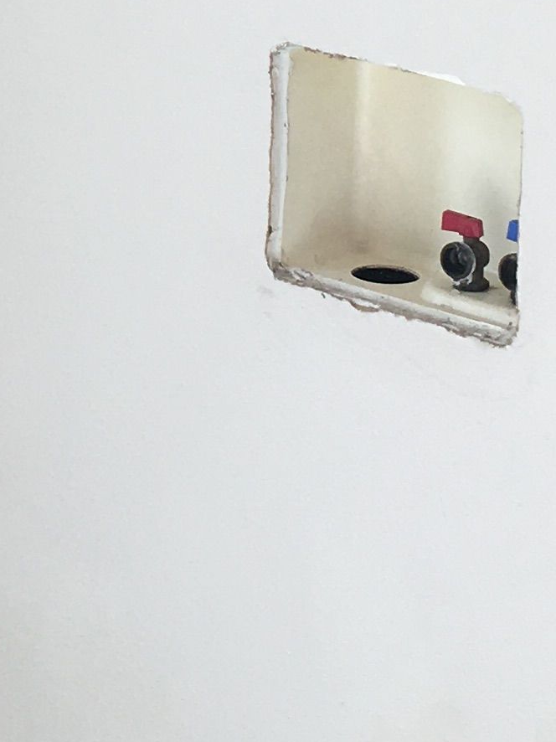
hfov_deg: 11.1
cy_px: -178
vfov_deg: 14.4
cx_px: -80
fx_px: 2828
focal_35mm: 132
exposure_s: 1/40
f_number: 2.2
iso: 25
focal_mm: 4.15
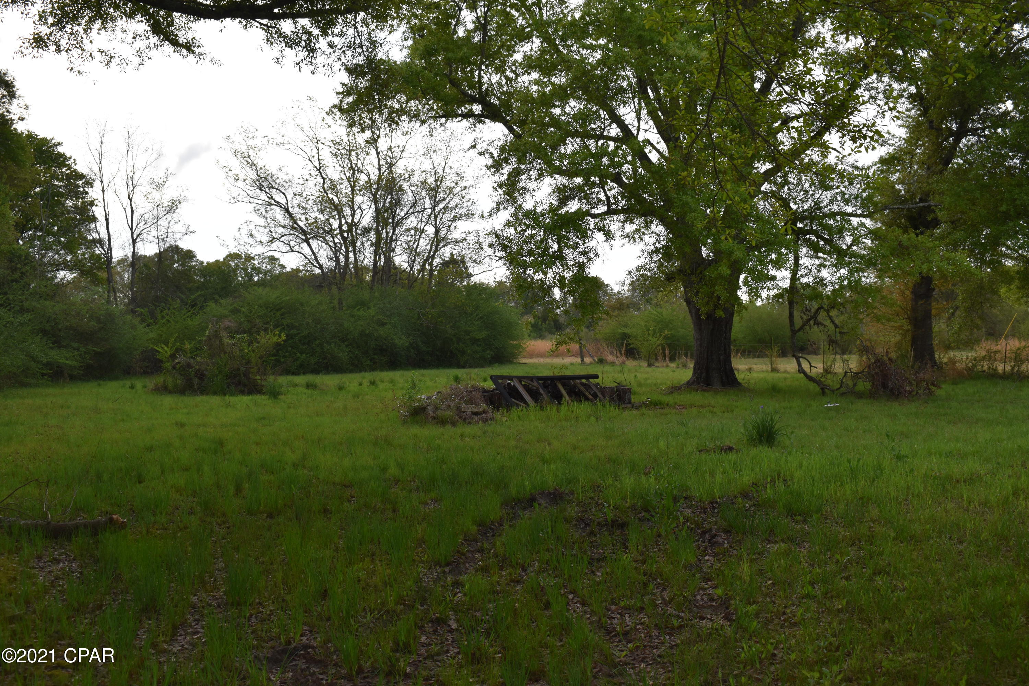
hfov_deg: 46.4
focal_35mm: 42
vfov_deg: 31.9
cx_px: 514
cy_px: 343
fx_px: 1200
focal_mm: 28
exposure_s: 1/160
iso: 100
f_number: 6.3
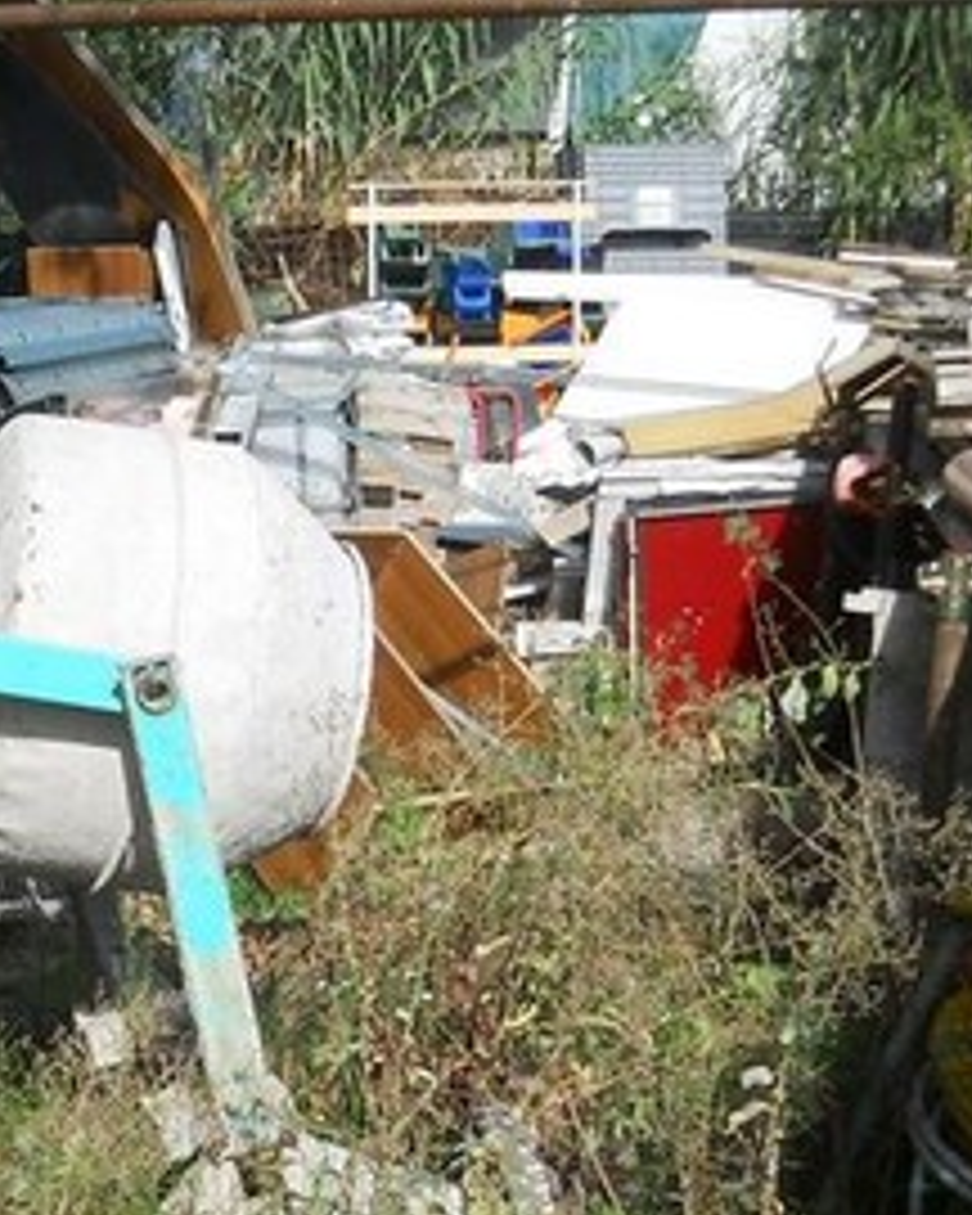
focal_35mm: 89
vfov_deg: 21.3
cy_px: 936
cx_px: -27
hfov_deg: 16.9
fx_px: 3200
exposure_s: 1/250
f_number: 5.5
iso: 80
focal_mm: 6.72
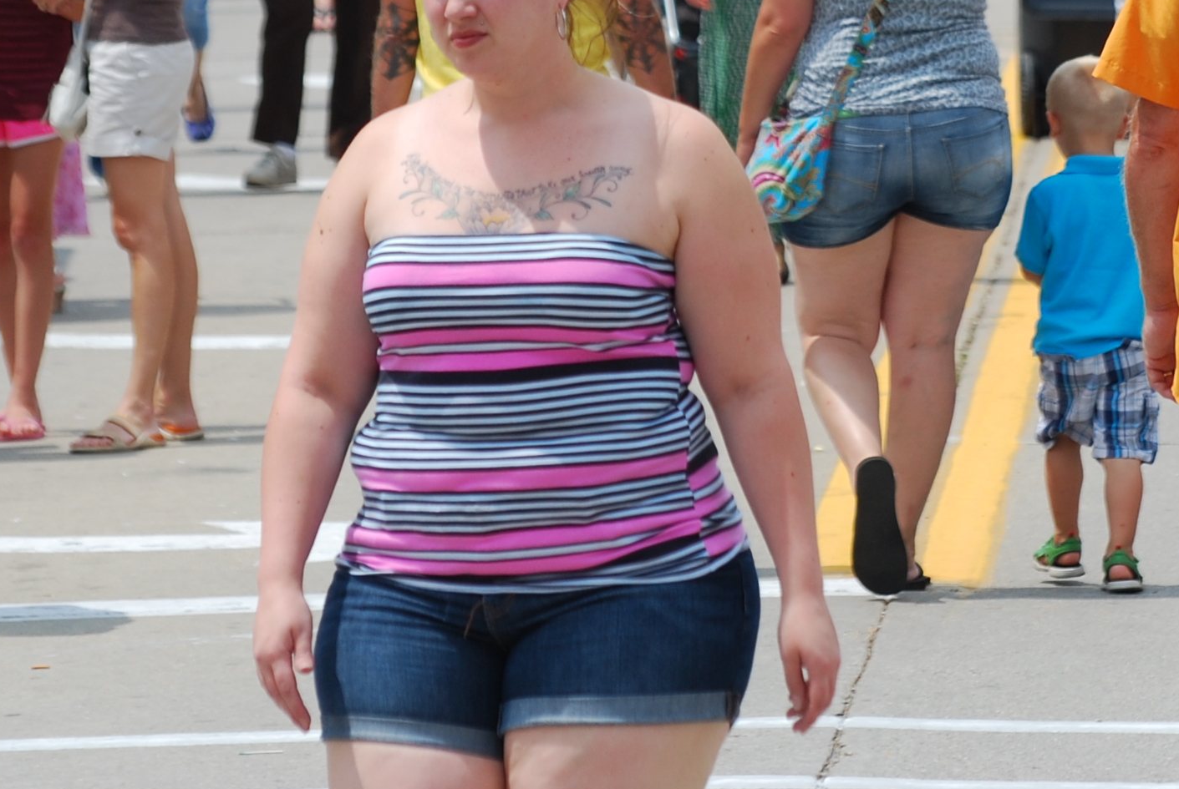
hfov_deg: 4.0
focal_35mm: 514
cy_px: -227
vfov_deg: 2.7
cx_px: 1044
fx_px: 16868
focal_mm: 125
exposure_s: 1/640
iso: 100
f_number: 6.3
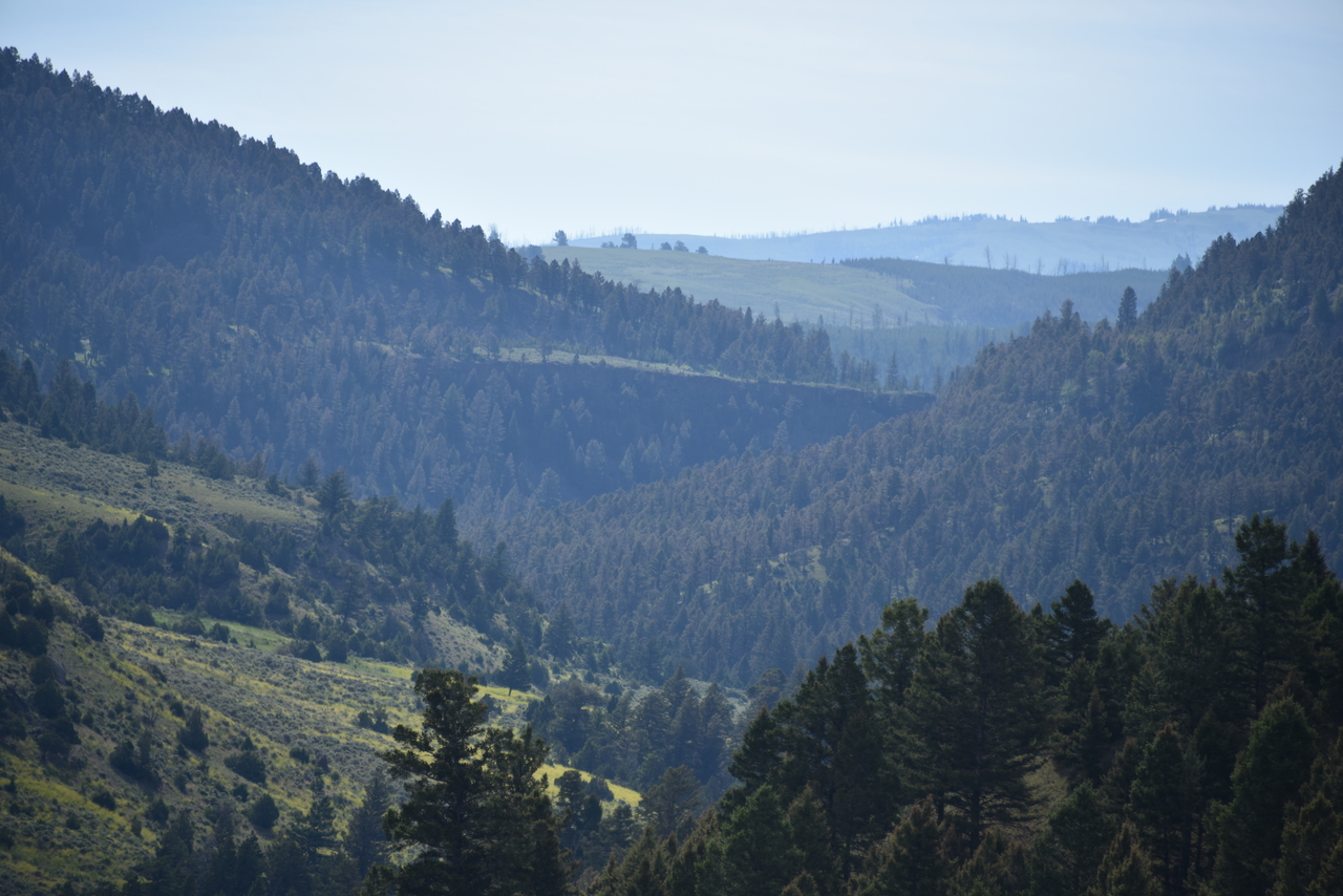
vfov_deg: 5.5
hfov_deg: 8.2
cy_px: 448
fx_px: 9328
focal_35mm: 250
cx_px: 672
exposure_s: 1/500
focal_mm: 250
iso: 100
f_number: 6.3
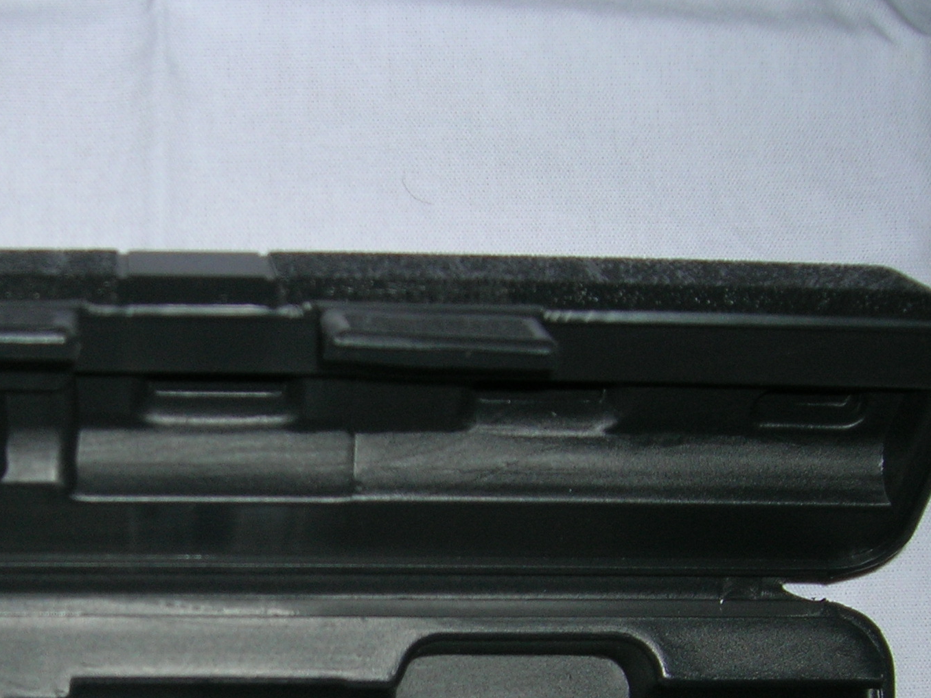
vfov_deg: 22.0
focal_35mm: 65
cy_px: 638
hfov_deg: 29.1
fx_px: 1748
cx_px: 167
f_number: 2.9
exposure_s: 1/60.1
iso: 50
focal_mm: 5.7
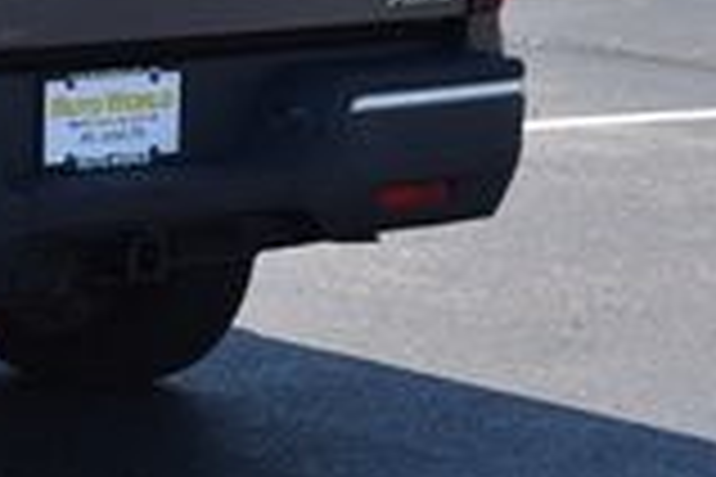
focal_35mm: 229
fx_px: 4554
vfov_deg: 5.9
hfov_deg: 8.8
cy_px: -191
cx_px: -279
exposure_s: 1/250
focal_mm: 38
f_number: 8
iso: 125
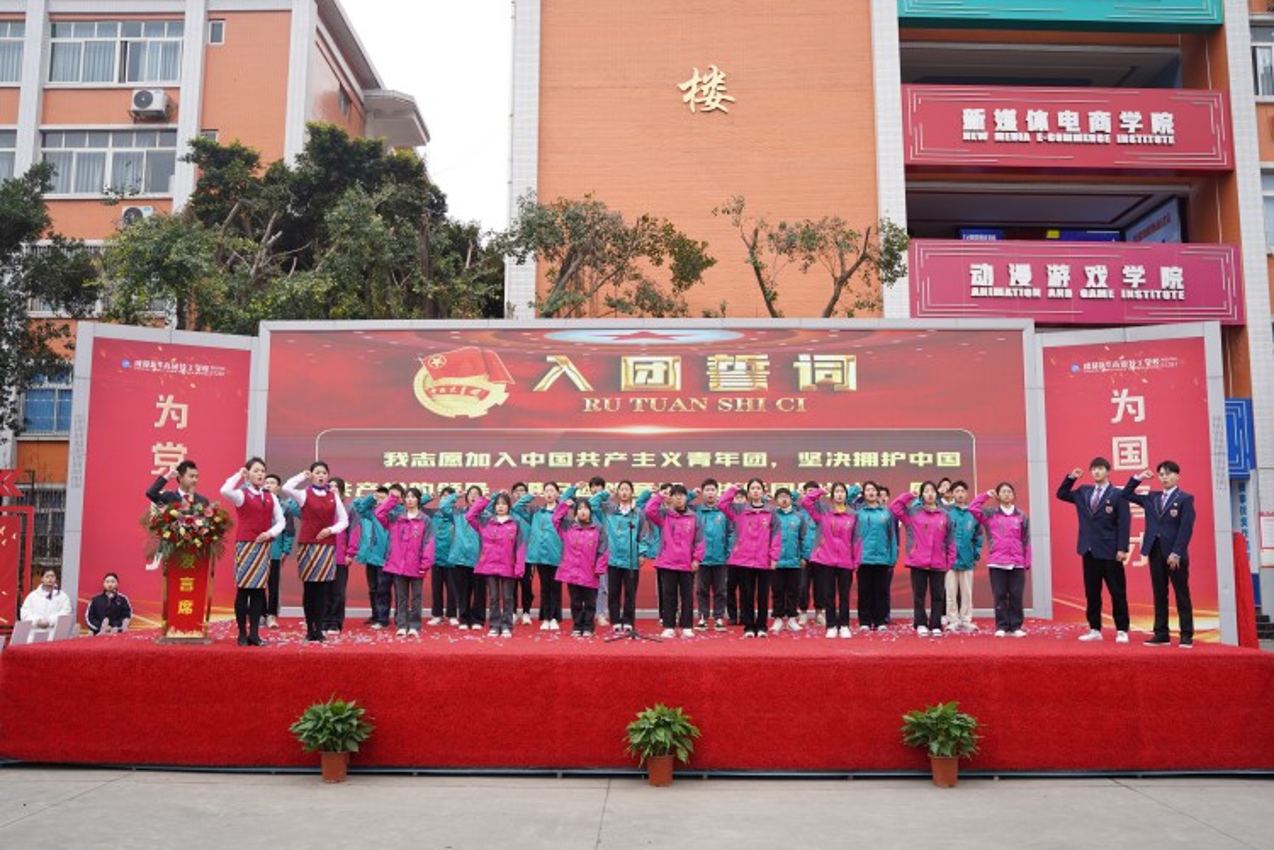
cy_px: 425
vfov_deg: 42.3
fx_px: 1097
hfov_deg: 60.3
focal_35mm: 31
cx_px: 637
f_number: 2.8
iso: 320
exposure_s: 1/1250
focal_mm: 31
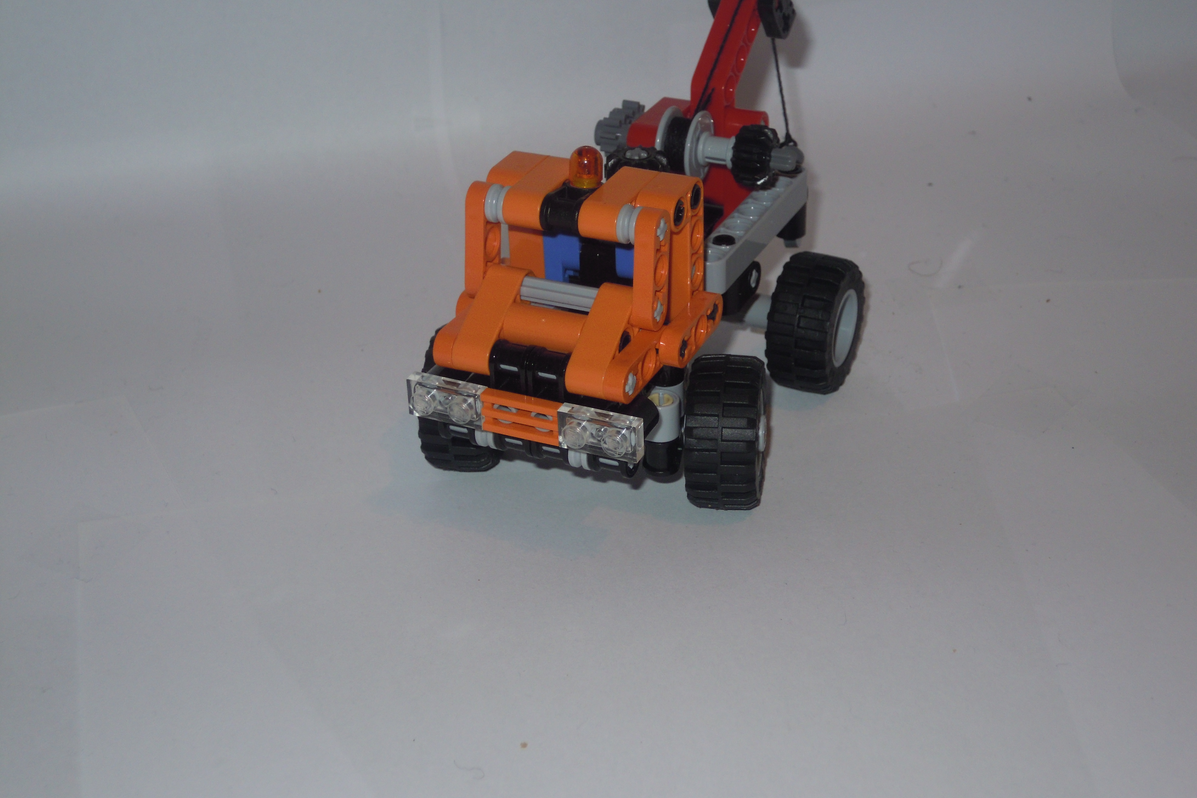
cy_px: 367
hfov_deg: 35.1
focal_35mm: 57
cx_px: 606
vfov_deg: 23.8
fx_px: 1895
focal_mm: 9.6
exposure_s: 1/40
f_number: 3.7
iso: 100
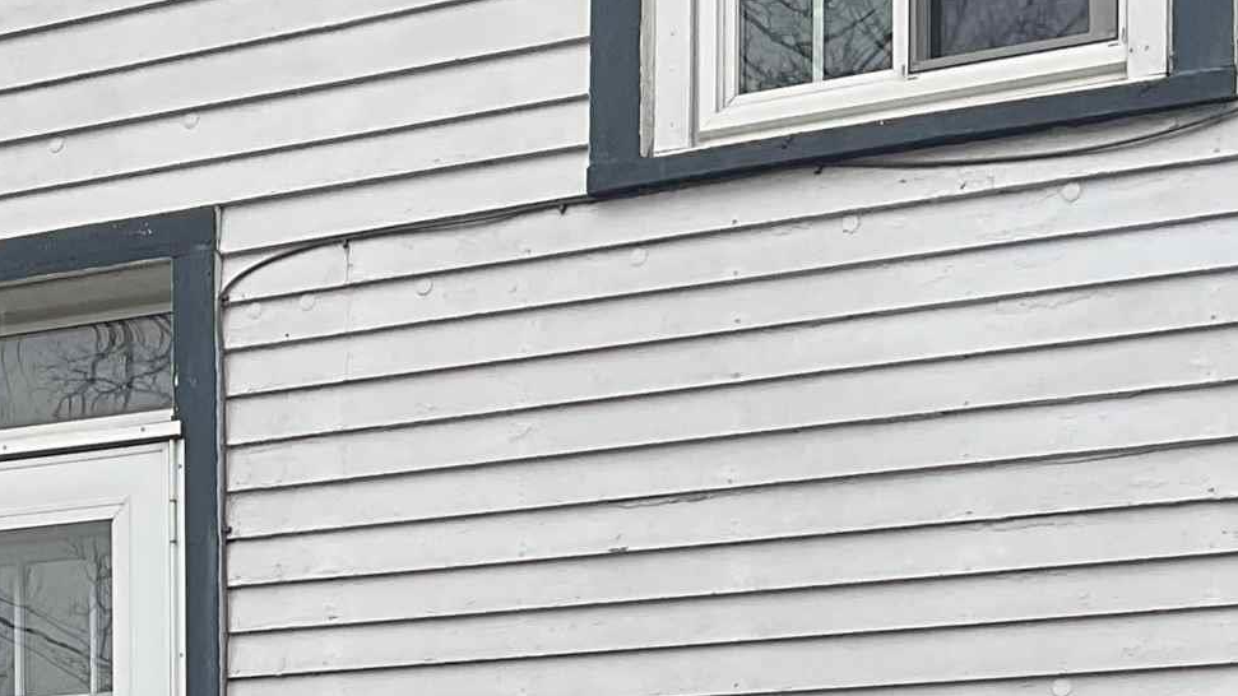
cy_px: 1137
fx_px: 3282
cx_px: 231
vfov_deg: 11.5
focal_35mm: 100
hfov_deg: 21.1
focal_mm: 3
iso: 16
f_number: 1.8
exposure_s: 1/329
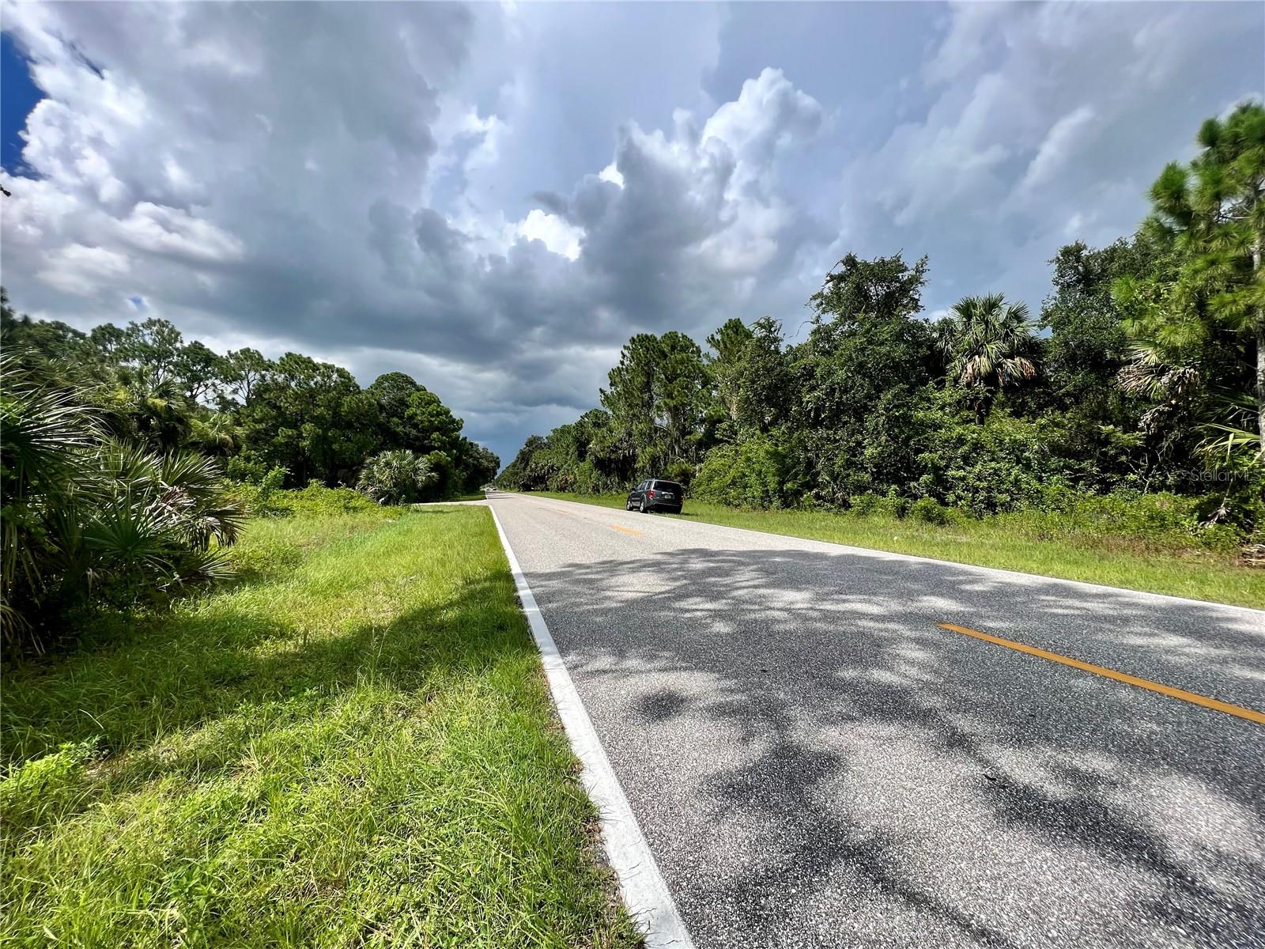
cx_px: 632
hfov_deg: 106.2
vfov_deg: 89.9
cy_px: 474
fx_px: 475
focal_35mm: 13
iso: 32
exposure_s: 1/2137
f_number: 1.8
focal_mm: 1.57
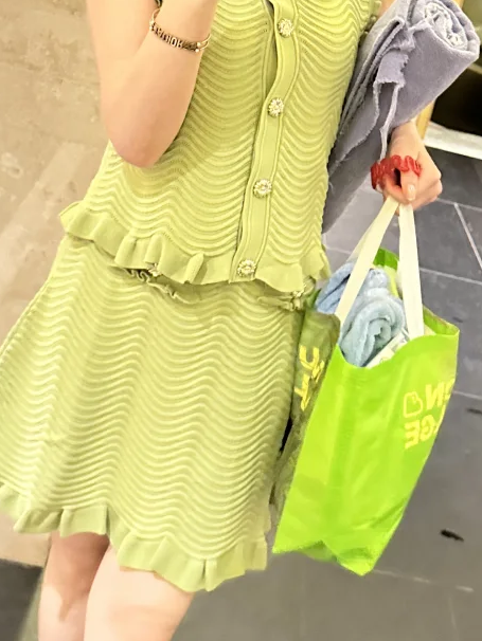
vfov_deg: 31.9
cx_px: 327
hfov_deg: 25.5
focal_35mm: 57
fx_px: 1057
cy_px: 50
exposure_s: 1/25
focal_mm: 6.86
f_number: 1.78
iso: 1000
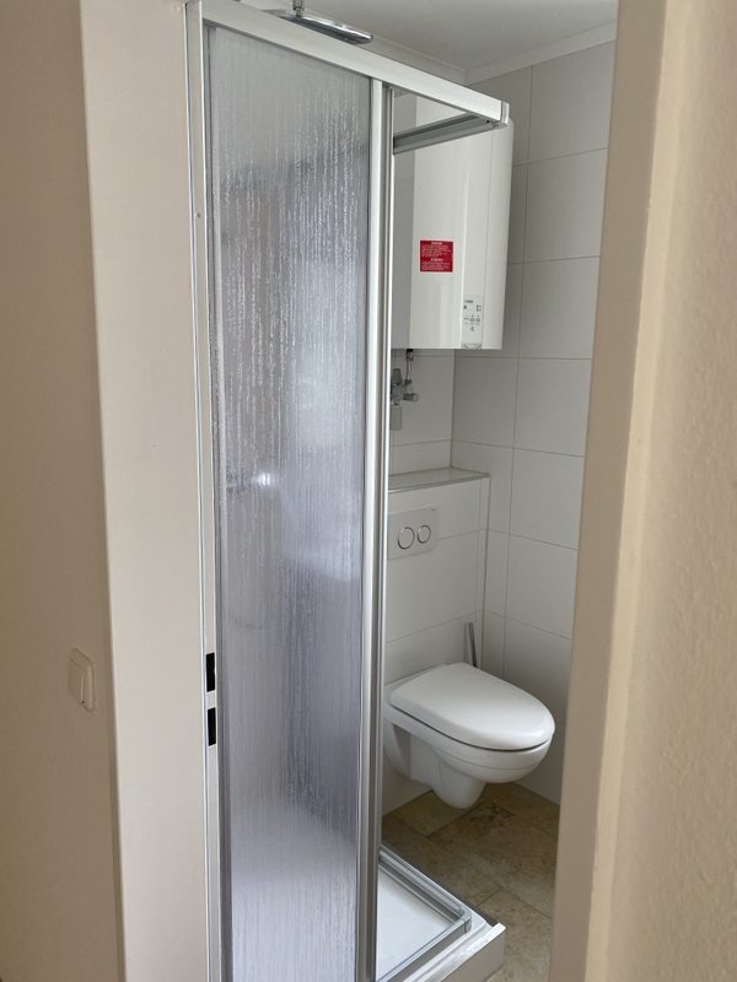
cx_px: 368
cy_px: 491
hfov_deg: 53.1
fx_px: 738
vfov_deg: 67.3
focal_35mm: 26
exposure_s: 1/122
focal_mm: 4.25
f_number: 1.8
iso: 80
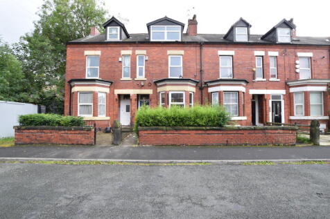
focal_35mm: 15
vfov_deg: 77.3
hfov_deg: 100.4
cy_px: 110
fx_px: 137
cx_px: 165
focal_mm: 10
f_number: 9
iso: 800
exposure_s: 1/100
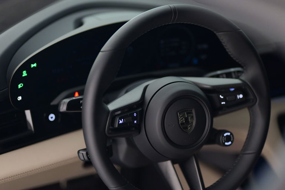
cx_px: 142
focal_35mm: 85
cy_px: 95
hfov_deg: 23.9
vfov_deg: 16.1
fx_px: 673
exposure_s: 1/15
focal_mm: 85
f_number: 1.8
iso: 6400
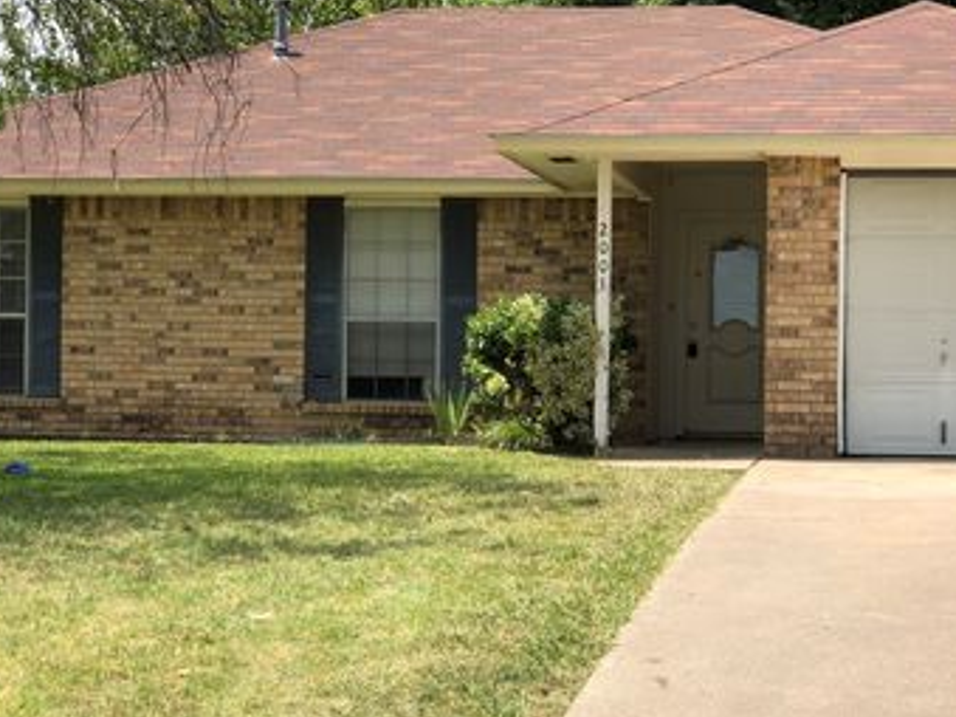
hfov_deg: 23.3
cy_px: 354
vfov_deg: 17.6
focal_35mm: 84
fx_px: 2319
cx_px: 527
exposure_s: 1/600
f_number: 2.8
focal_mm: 6.6
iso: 20
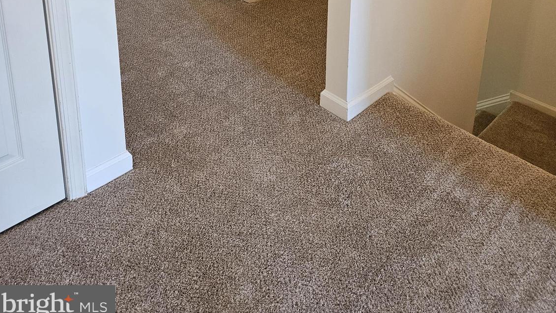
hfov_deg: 58.0
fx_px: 501
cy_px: -52
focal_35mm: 34
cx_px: 276
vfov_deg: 30.1
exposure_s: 1/120
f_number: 1.8
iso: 250
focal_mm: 5.4
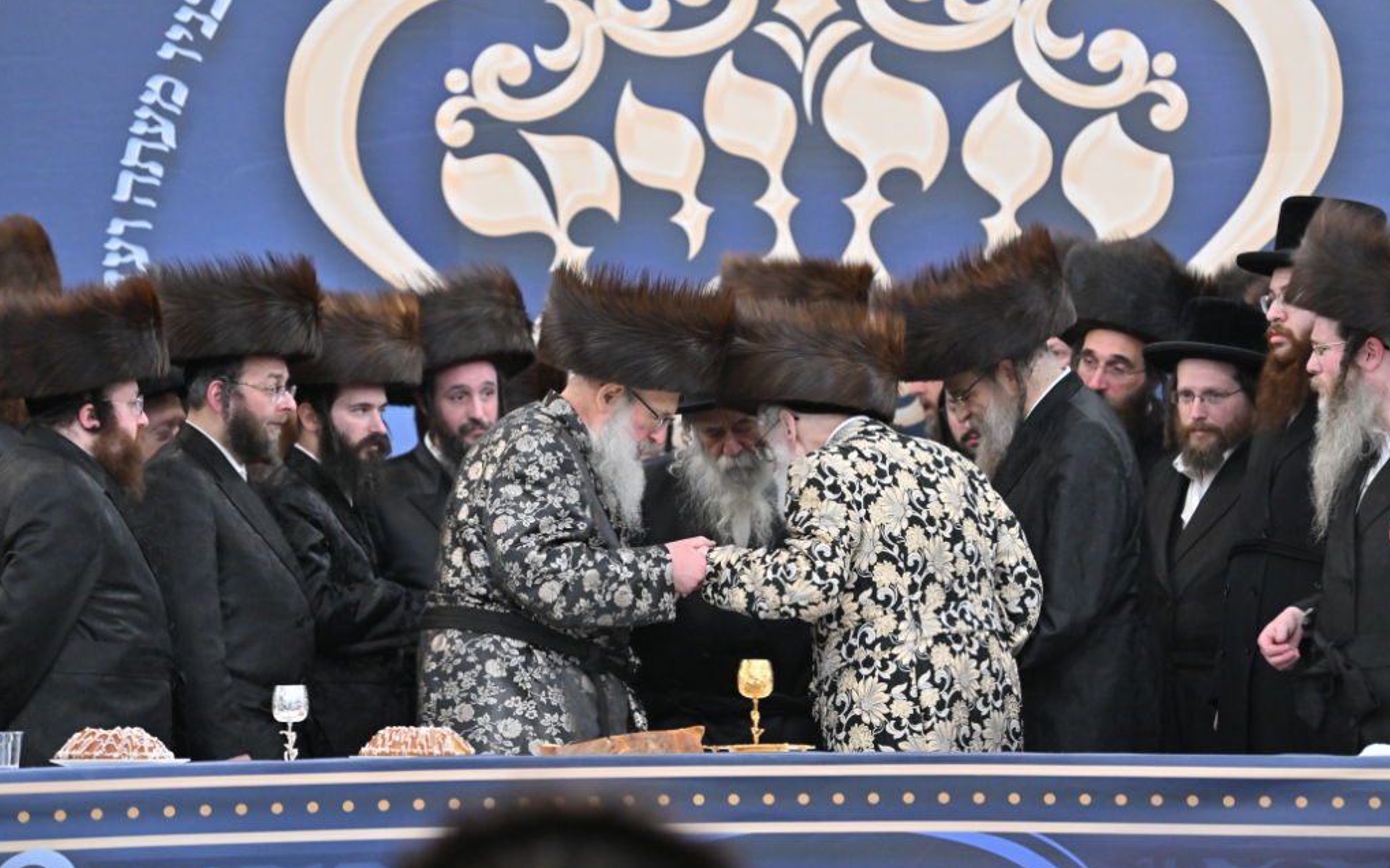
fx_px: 7765
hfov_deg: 10.2
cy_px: 436
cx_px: 696
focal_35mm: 205
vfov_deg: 6.4
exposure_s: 1/400
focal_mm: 200
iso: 1600
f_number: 2.8
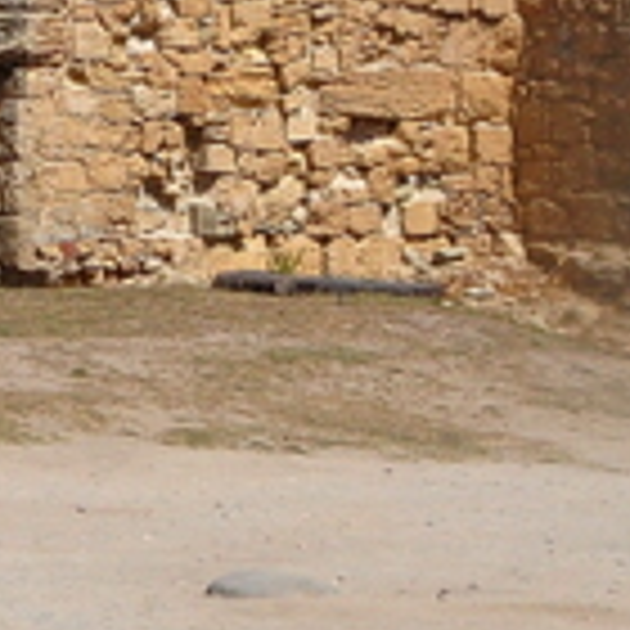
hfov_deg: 8.8
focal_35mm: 168
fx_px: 3459
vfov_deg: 10.3
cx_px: -1170
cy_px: -54
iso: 400
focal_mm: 18
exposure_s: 1/640
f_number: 13
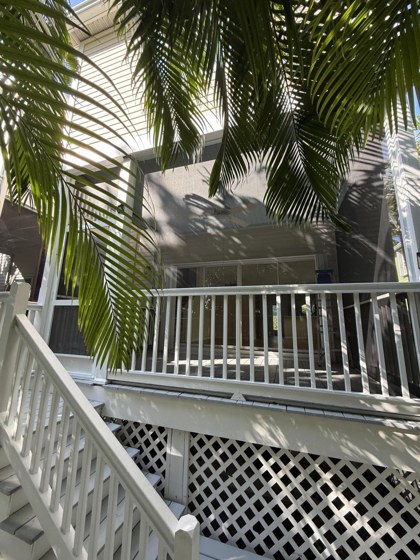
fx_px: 226
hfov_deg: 85.7
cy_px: 280
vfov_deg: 102.1
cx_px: 210
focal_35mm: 14
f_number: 2.2
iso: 64
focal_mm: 2.22
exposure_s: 1/123
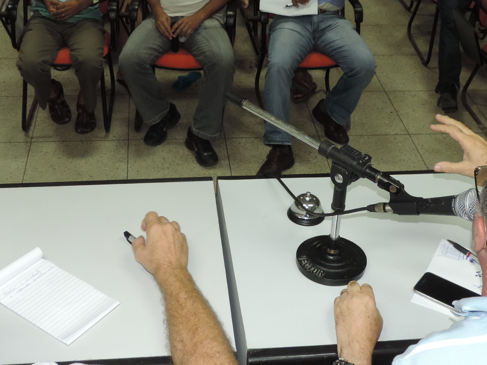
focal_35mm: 58
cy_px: 109
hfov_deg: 33.2
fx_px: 816
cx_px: 251
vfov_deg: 25.0
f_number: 3.2
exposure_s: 1/30
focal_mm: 5.8
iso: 200
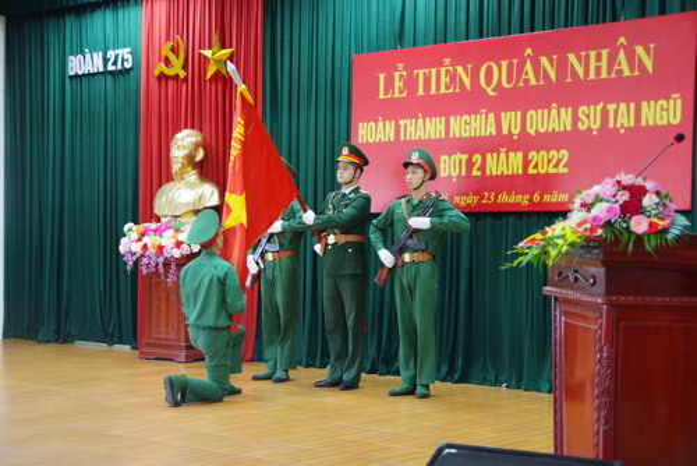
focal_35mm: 60
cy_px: 233
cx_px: 348
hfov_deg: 33.4
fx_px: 1162
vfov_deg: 22.7
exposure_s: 1/20
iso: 1600
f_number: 4.5
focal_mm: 40
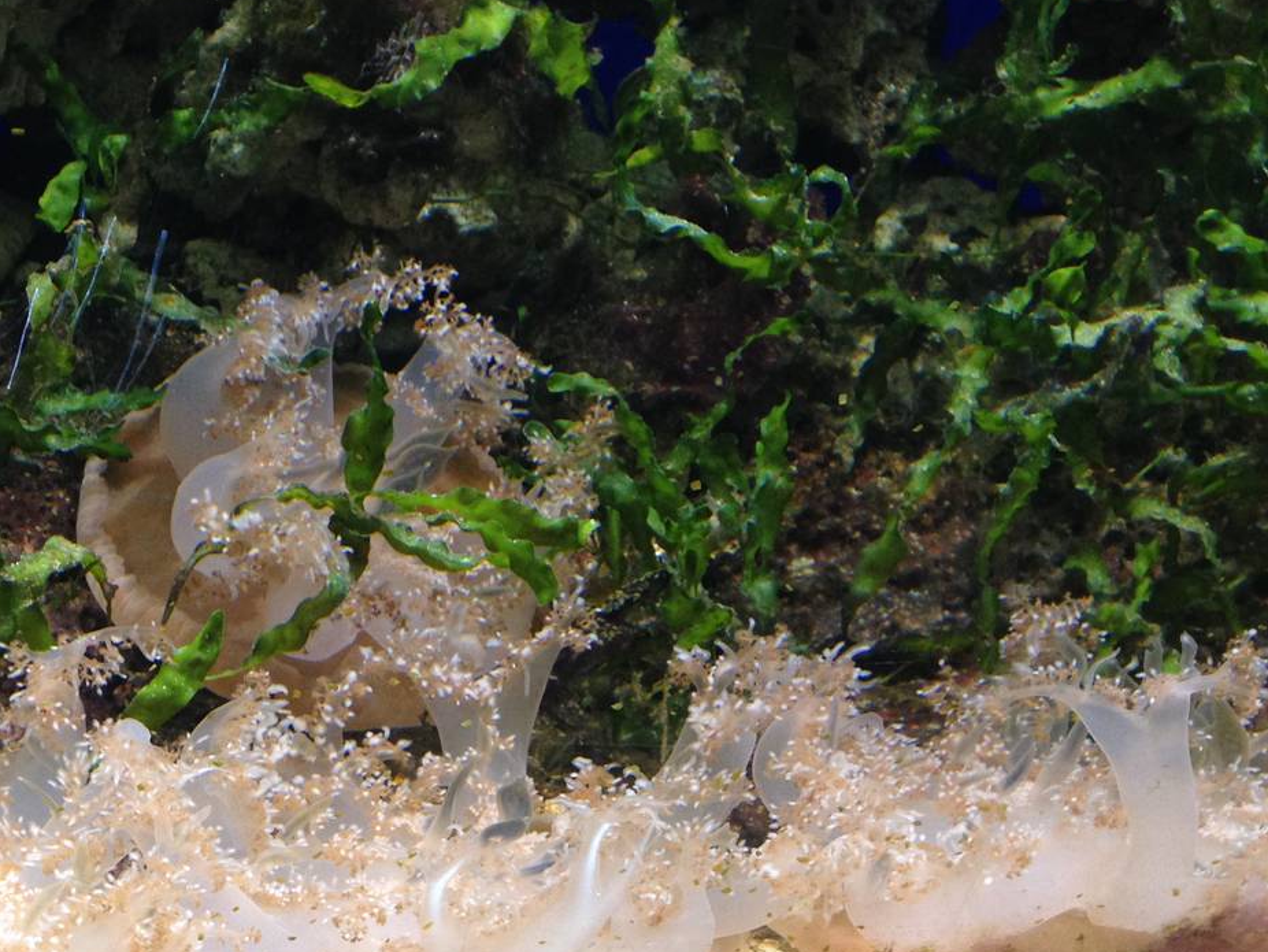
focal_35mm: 57
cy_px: 784
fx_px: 2088
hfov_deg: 32.4
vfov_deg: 25.2
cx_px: 174
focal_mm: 4.12
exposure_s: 1/20
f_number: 2.4
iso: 160
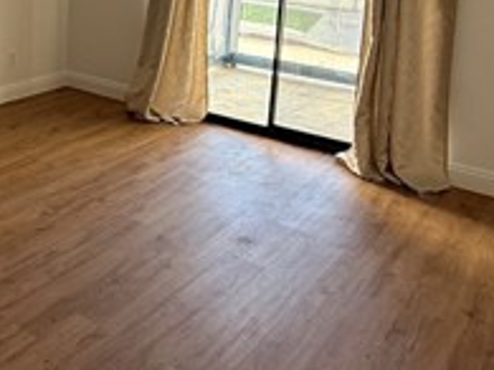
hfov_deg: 36.8
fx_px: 656
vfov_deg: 29.7
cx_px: -5
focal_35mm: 46
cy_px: 15
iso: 80
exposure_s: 1/99
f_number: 2.2
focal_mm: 2.22
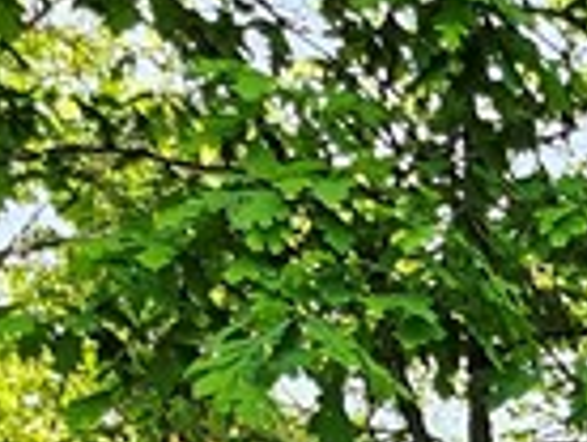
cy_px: 1318
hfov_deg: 10.9
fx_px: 3024
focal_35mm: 178
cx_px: 706
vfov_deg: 7.4
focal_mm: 5
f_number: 1.8
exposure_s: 1/526
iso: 50
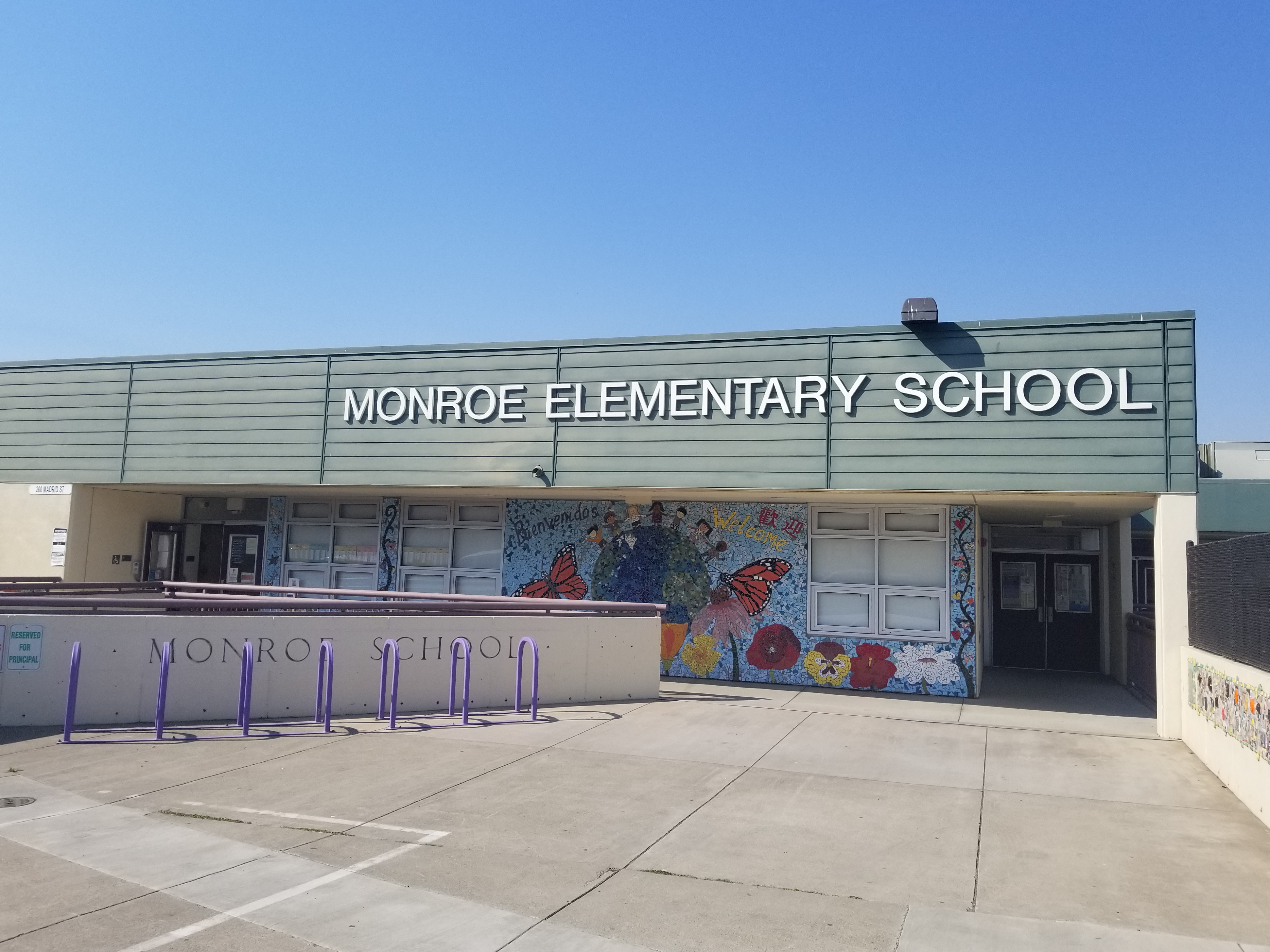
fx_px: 991
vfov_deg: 51.4
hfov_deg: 65.3
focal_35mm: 27
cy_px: 479
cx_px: 639
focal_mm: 4.25
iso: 50
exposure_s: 1/2832
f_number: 1.7
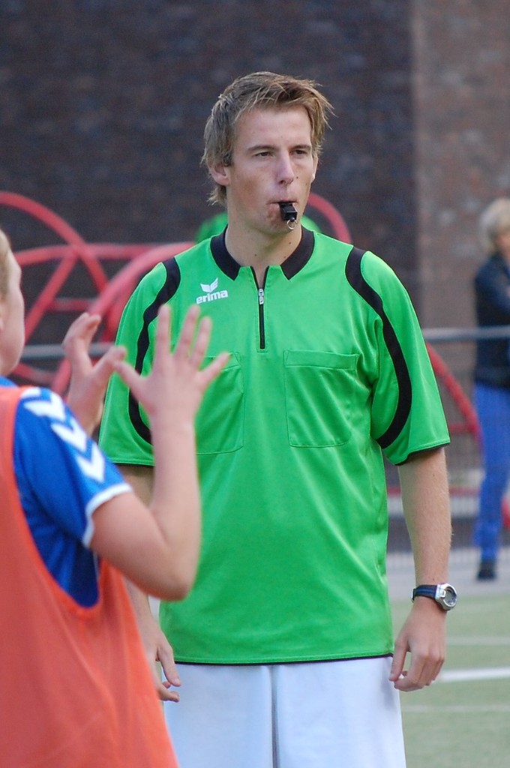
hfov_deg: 4.6
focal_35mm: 300
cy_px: 384
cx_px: 255
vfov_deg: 6.9
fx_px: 6392
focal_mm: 200
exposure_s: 1/500
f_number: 5.6
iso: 800
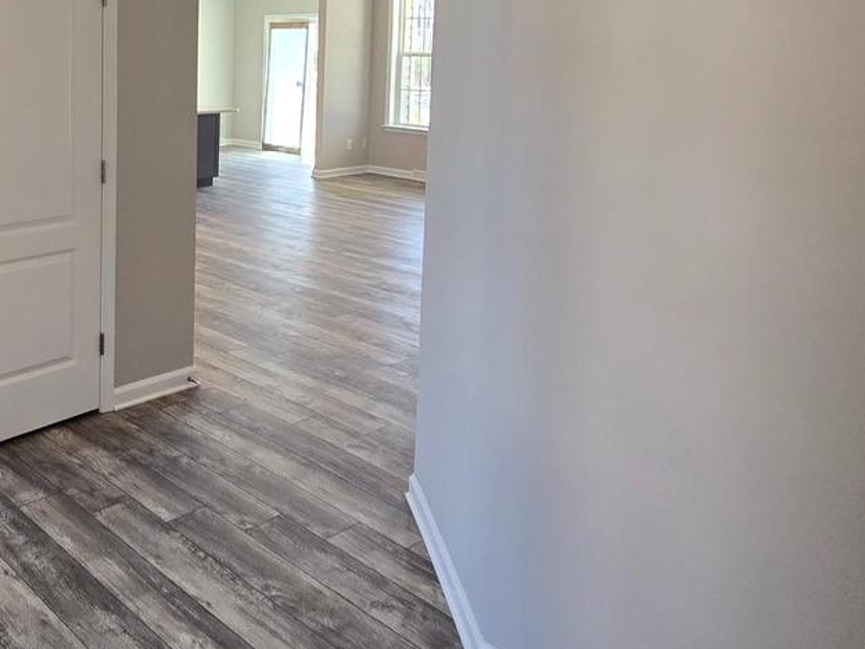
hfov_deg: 53.1
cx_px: 98
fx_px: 750
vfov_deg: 43.7
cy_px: 96
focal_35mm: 30
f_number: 2.2
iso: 100
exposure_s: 1/60
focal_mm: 2.2
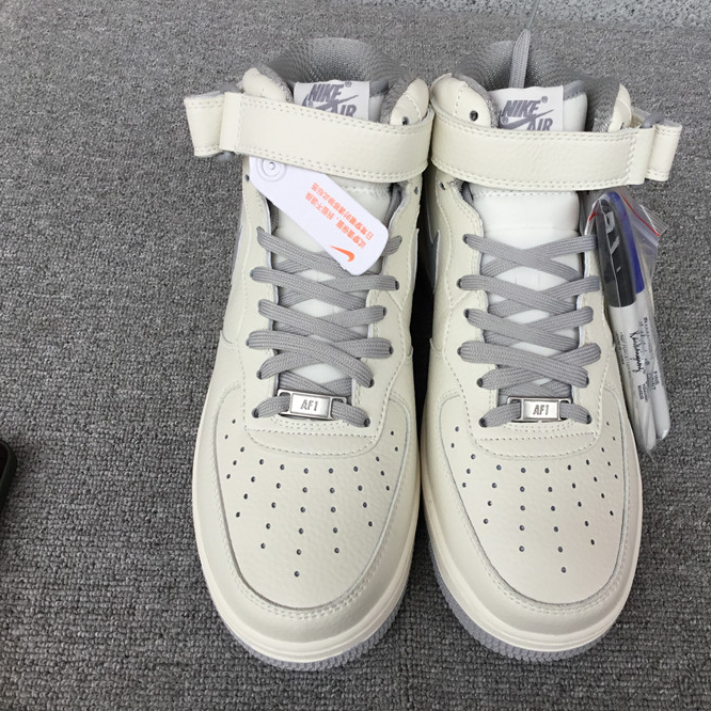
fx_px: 860
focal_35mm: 37
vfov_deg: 44.9
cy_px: 354
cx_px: 409
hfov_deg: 44.8
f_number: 2.4
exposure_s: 1/217
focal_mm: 3.3
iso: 25
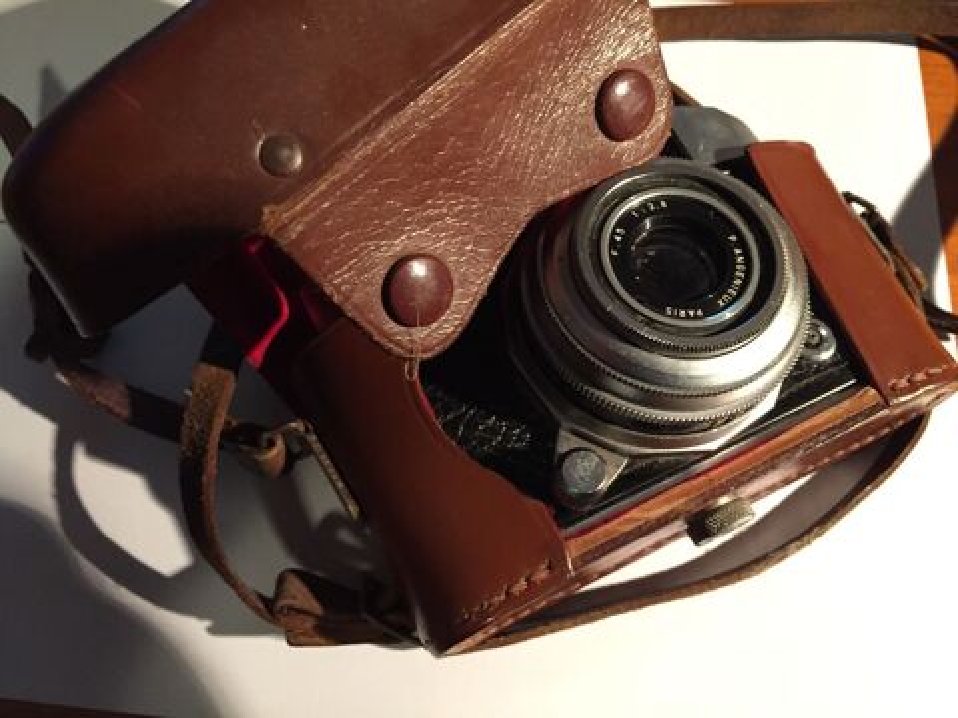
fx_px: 803
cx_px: 479
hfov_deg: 61.7
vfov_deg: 48.2
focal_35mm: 29
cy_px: 359
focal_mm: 4.15
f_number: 2.2
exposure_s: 1/25
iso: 250
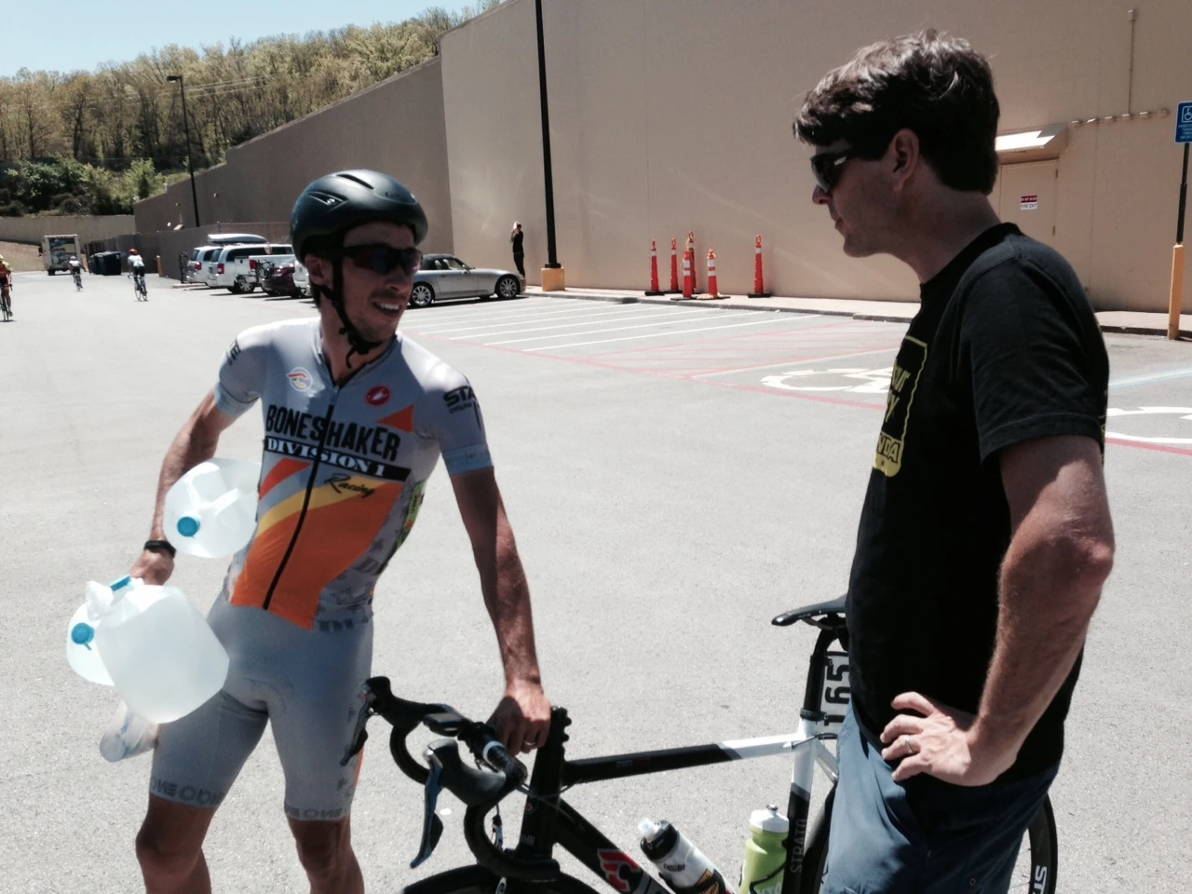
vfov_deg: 42.9
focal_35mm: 33
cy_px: 447
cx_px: 596
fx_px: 1136
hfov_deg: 55.4
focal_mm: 4.12
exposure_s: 1/1205
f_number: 2.4
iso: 50
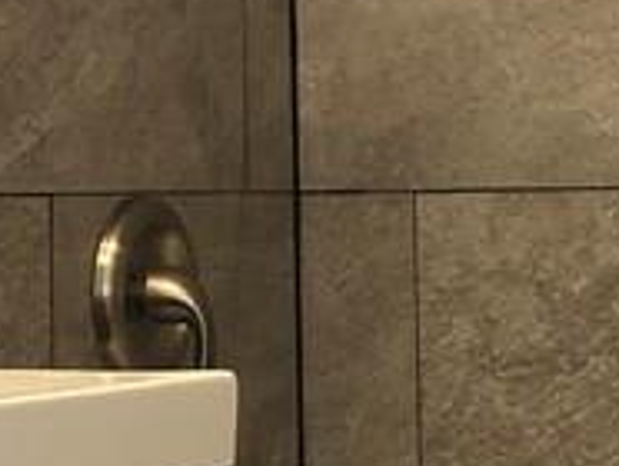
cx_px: 319
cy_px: 57
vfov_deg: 9.6
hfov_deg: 12.8
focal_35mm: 154
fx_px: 2757
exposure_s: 1/15
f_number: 1.8
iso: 50
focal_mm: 3.99
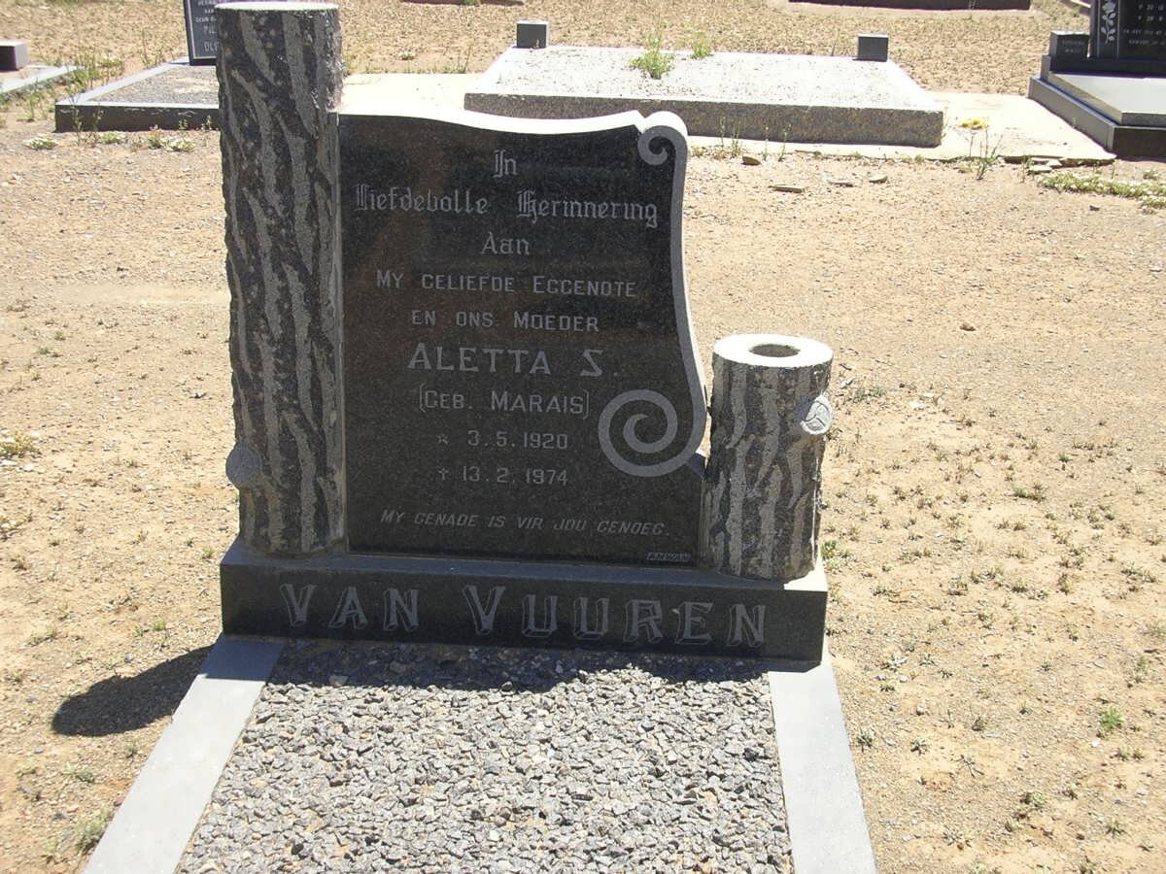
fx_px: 1718
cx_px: 583
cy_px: 437
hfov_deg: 37.5
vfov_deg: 28.6
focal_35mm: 51
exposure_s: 1/320
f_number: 4.6
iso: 64
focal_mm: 7.8
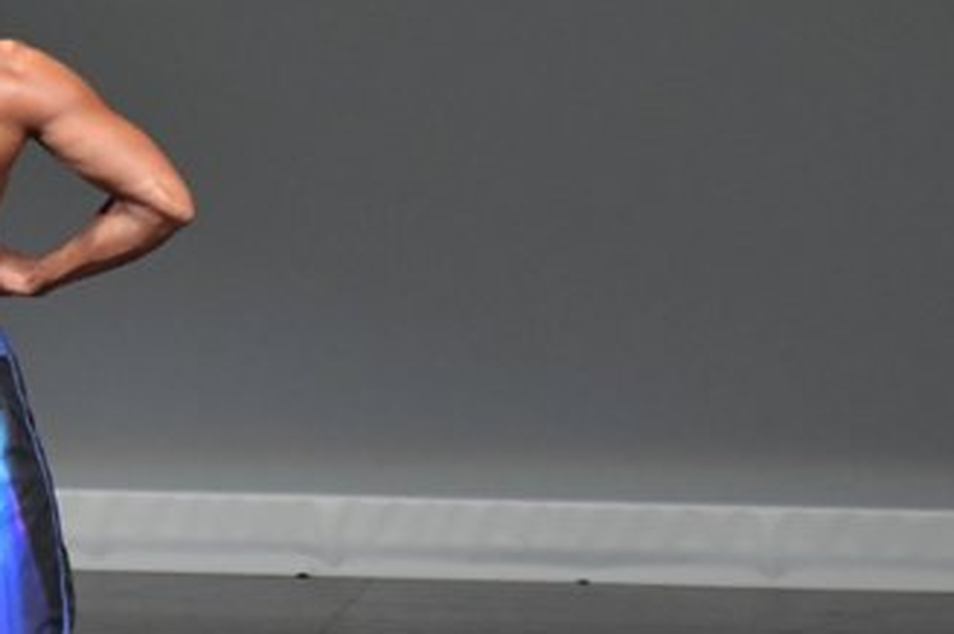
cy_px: 465
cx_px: 45
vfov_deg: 1.8
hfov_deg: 2.8
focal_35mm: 744
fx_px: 19696
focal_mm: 210
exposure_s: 1/400
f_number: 5.6
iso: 5000
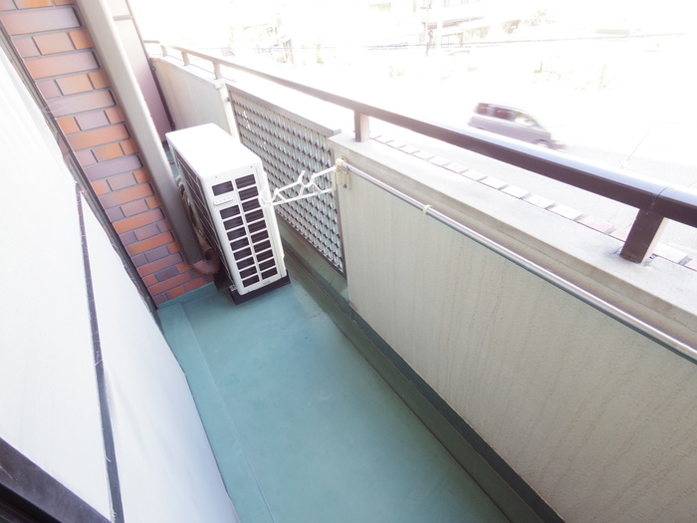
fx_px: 342
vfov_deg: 74.7
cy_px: 262
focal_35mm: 17
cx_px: 348
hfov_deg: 91.0
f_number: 3.7
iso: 200
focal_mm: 3.8
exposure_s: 1/25
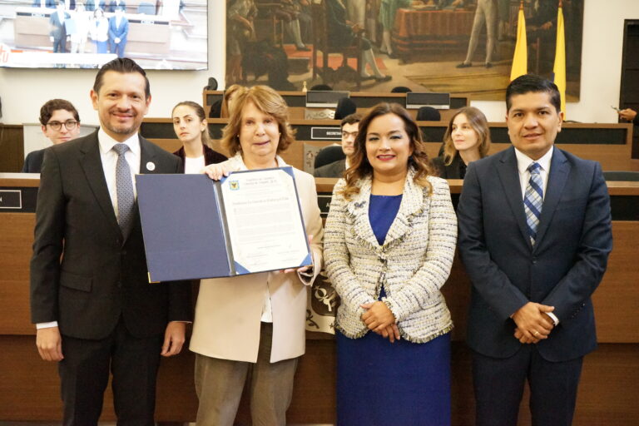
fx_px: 692
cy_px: 213
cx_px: 320
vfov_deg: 34.2
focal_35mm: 39
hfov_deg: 49.6
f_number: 7.1
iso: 16000
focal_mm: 39
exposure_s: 1/125
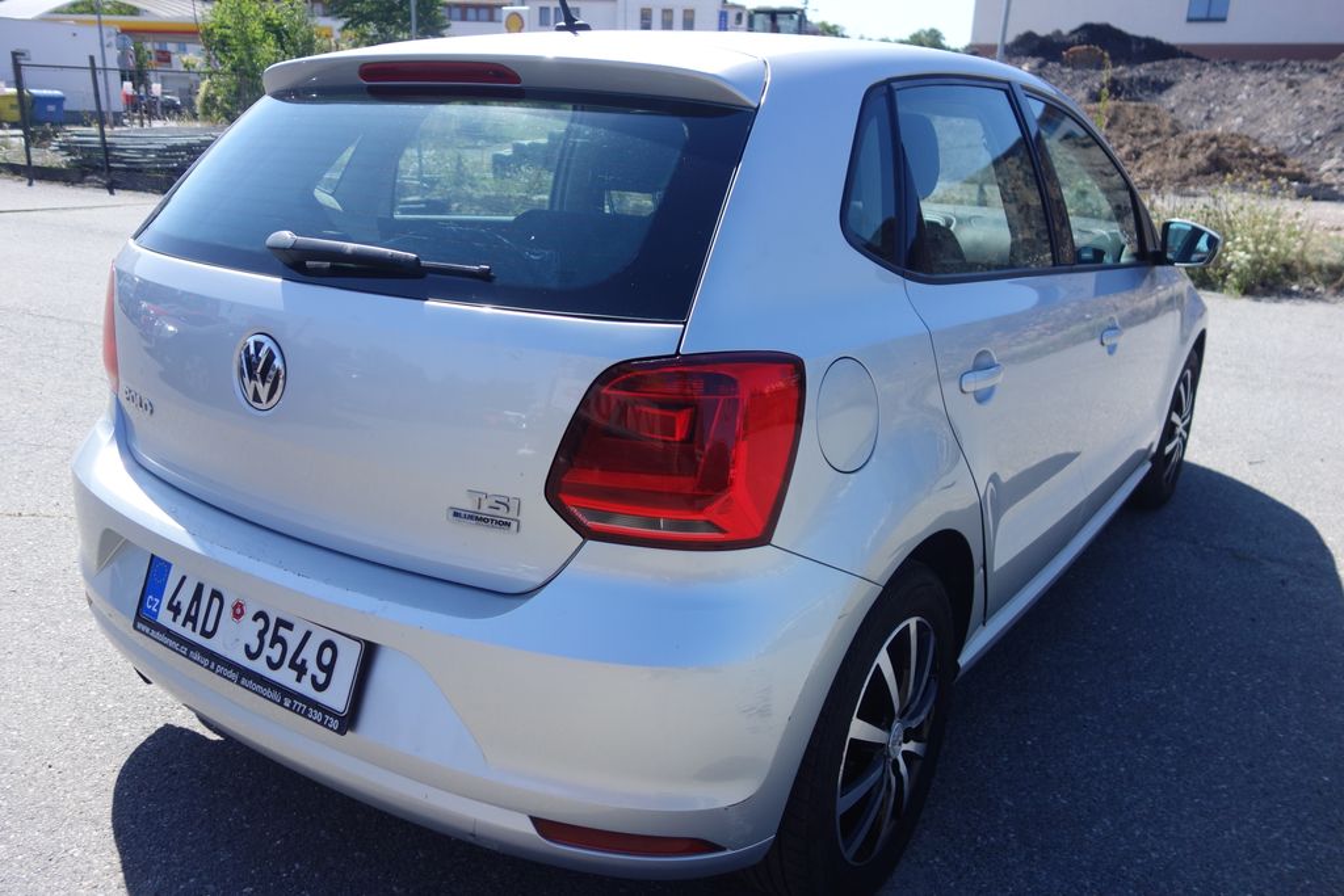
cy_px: 448
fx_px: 1045
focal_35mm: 28
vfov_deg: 46.4
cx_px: 672
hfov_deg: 65.5
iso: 125
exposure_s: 1/2000
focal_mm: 10.4
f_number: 1.8
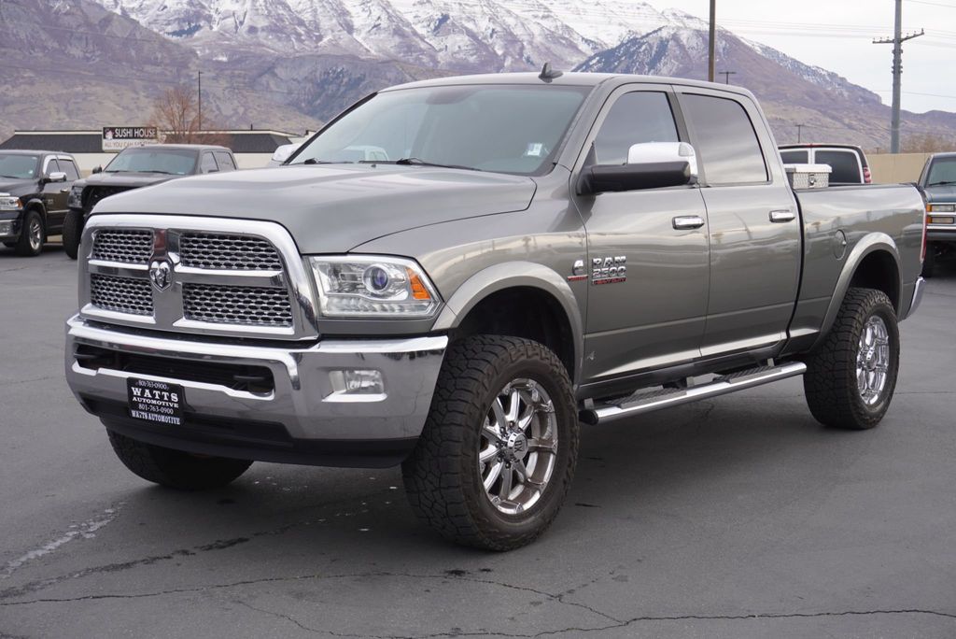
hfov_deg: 37.8
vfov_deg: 25.8
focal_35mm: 52
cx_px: 478
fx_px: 1395
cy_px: 320
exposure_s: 1/100
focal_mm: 35
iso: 100
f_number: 6.3
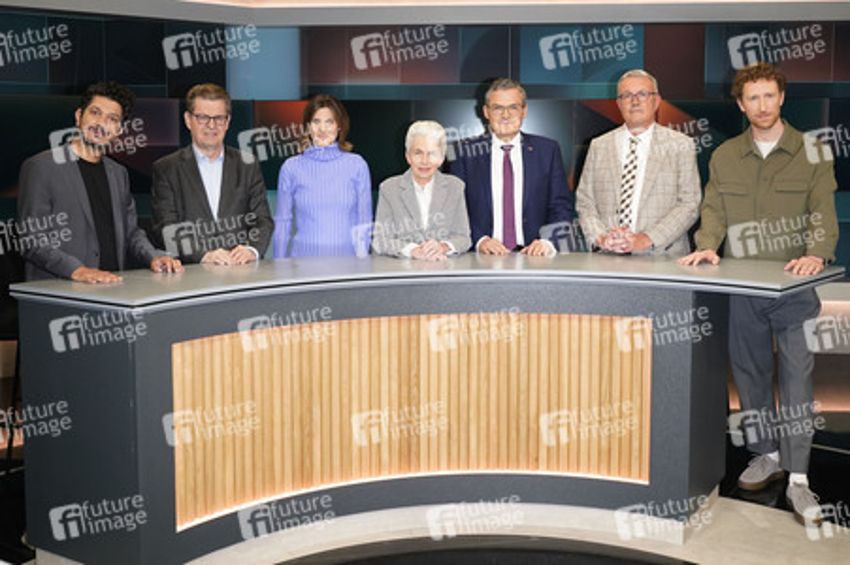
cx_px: 425
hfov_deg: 65.5
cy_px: 282
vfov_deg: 46.3
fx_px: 661
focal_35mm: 28
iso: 2000
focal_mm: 28
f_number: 5.6
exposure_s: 1/160
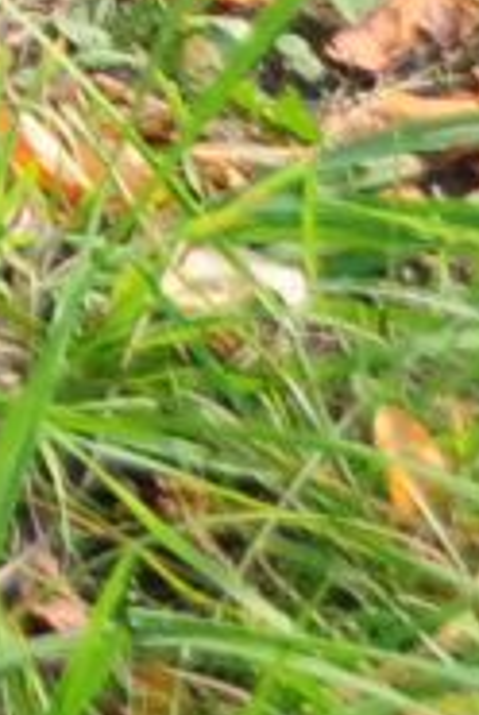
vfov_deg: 4.9
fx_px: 7575
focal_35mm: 381
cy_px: -2002
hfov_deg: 3.3
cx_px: -2094
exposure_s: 1/125
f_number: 5
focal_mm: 22
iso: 250
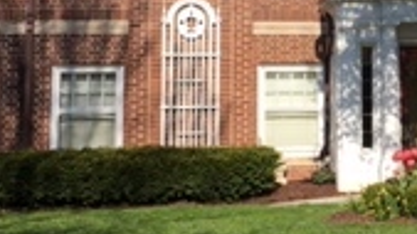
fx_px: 1327
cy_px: -12
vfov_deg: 10.0
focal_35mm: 120
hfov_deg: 17.2
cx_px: 479
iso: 25
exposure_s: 1/1479
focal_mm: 4.15
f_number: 2.2
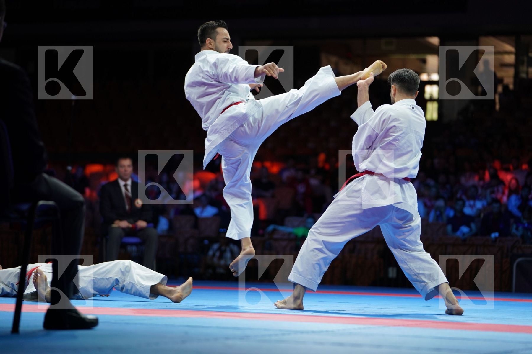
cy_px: 177
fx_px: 1744
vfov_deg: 11.6
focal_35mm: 118
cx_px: 266
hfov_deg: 17.3
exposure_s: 1/500
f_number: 2.8
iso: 1000
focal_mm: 118
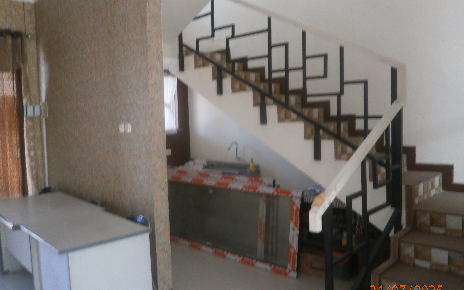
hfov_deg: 66.5
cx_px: 230
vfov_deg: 44.5
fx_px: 354
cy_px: 151
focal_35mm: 28
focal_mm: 4.7
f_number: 2.8
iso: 200
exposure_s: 1/40
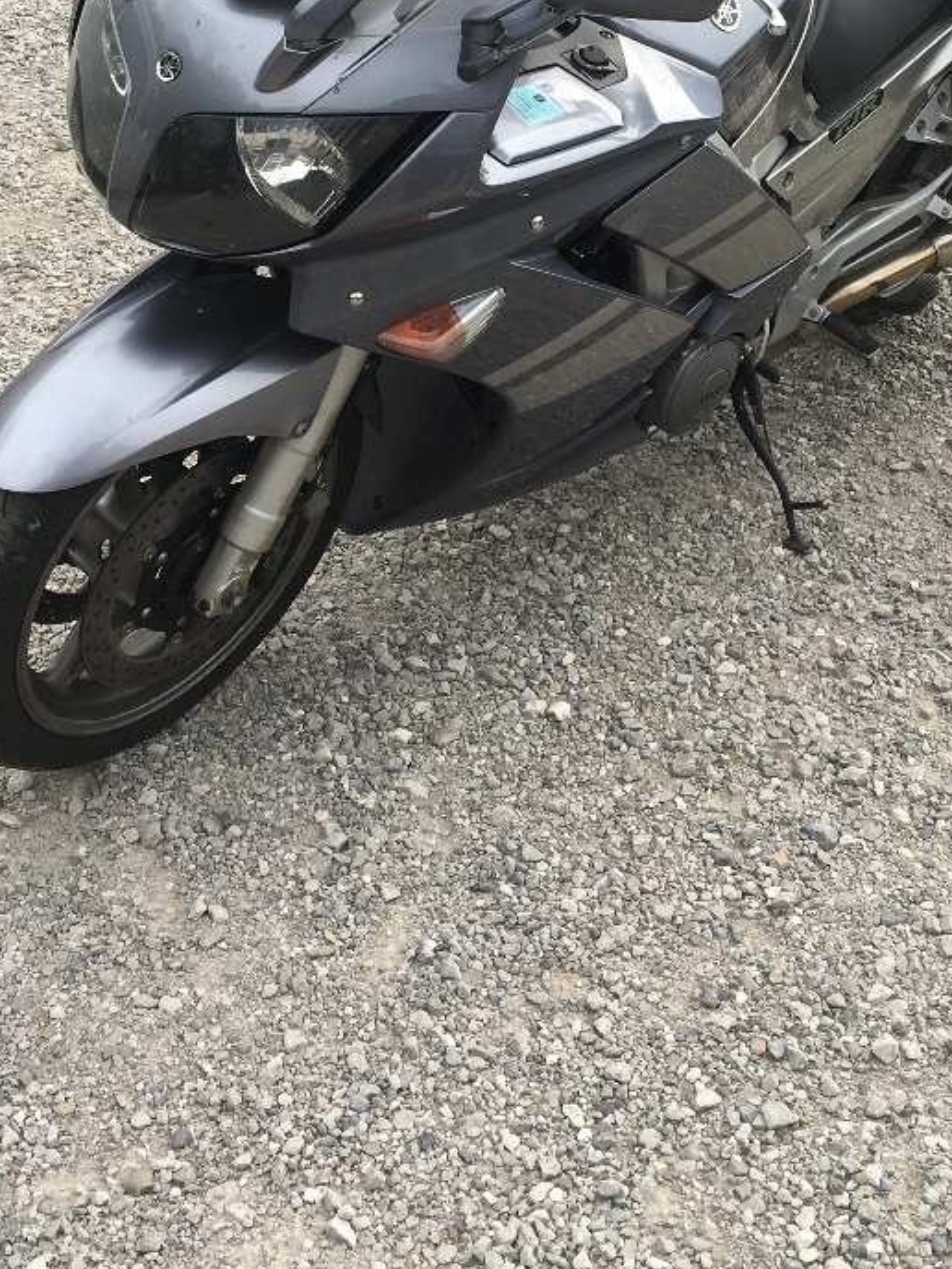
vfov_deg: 34.5
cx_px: 640
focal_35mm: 54
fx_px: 1978
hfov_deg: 26.9
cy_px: 273
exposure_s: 1/630
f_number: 2.2
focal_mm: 4.15
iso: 25
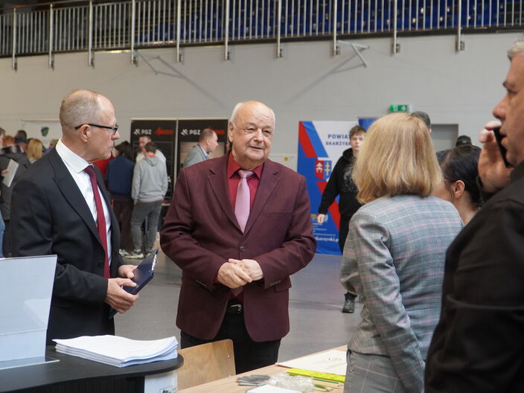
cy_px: 195
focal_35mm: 59
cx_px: 268
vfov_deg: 24.8
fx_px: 893
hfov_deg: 32.7
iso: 1600
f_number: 4
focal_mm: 36
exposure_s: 1/160
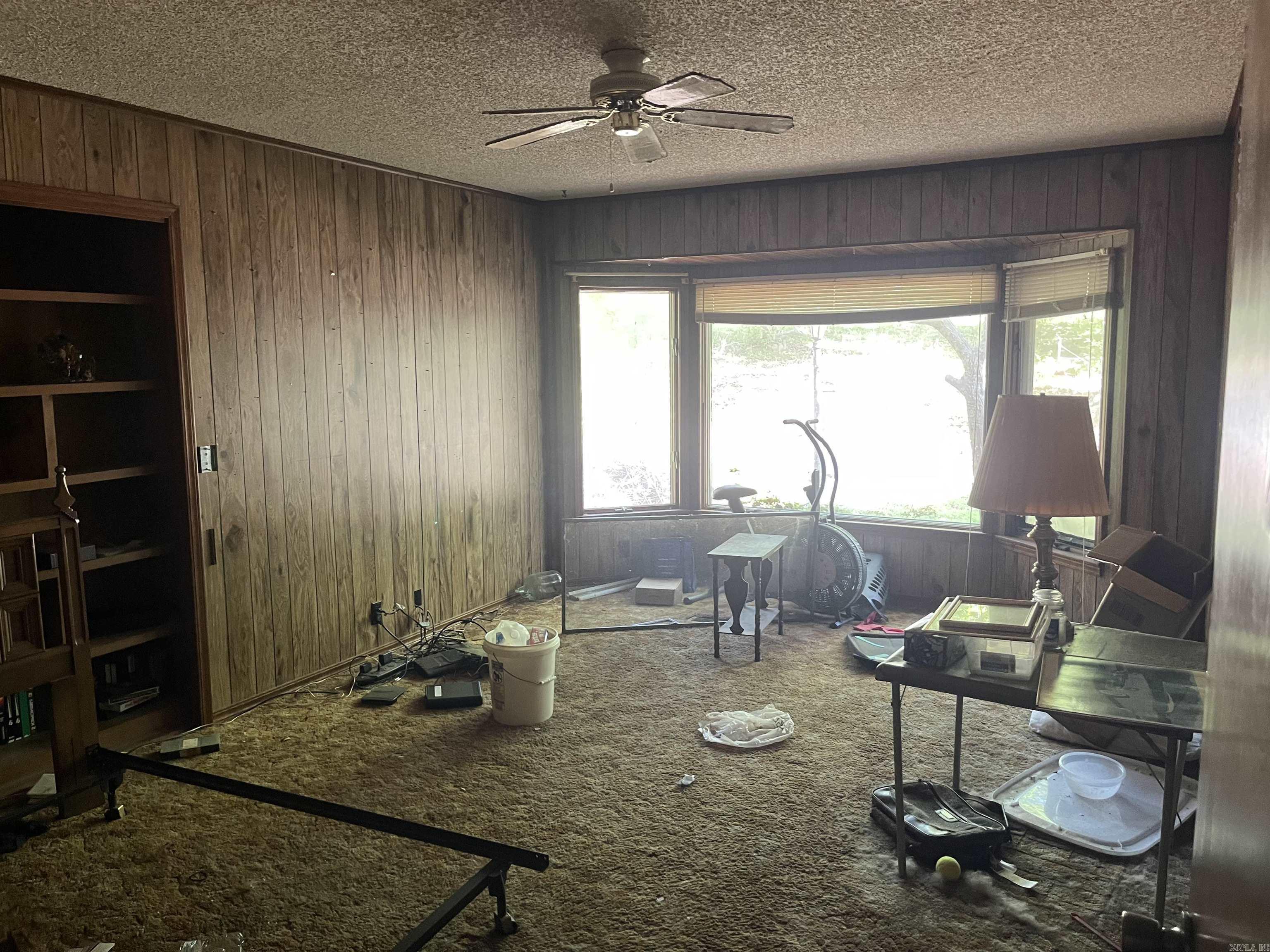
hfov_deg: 67.3
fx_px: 954
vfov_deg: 53.1
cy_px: 476
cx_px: 635
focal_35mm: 26
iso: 250
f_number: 1.6
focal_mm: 5.1
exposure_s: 1/60
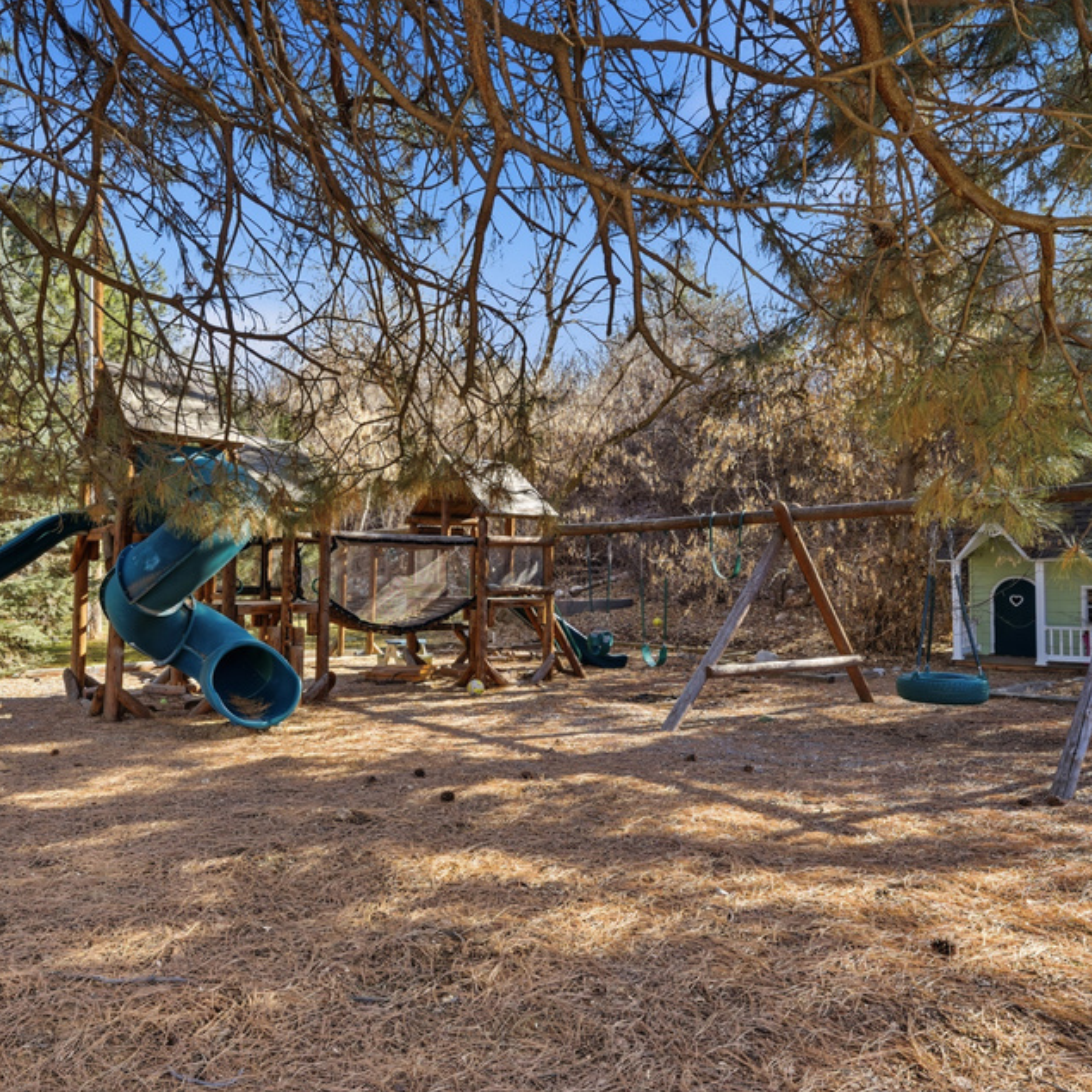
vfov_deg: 67.9
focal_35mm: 23
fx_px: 810
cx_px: 437
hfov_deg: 67.3
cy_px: 583
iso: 200
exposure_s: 1/2500
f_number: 6.3
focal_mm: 16.5
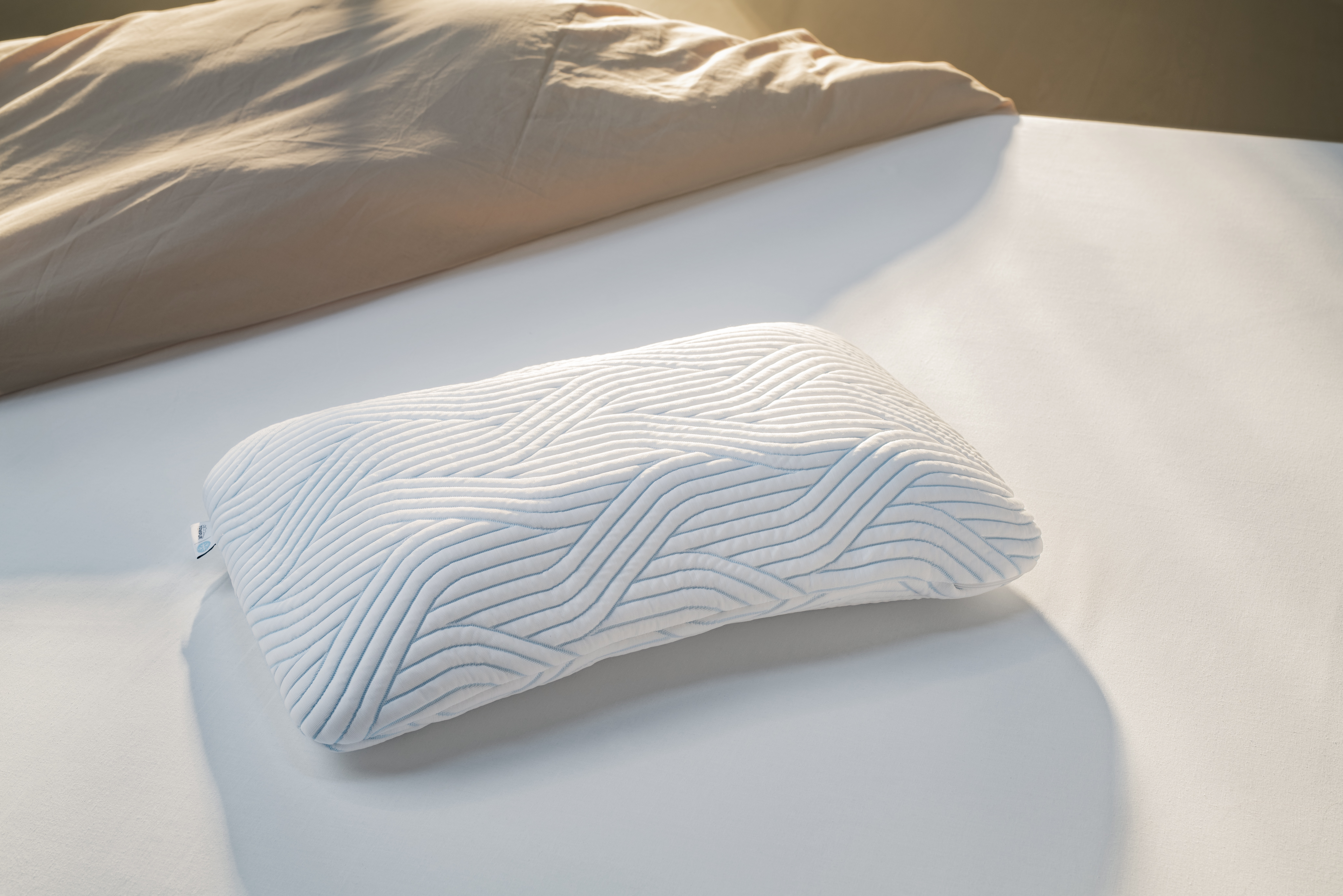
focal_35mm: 50
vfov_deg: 27.0
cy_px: 448
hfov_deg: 39.6
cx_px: 672
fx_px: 1865
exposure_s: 1/25
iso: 100
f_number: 8
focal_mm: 50
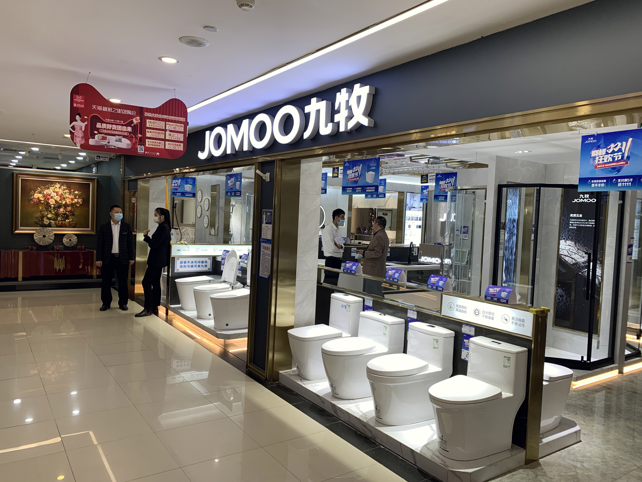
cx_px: 321
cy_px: 241
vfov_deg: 53.1
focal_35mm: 26
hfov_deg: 67.3
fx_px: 482
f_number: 1.8
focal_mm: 4.25
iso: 32
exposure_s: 1/100
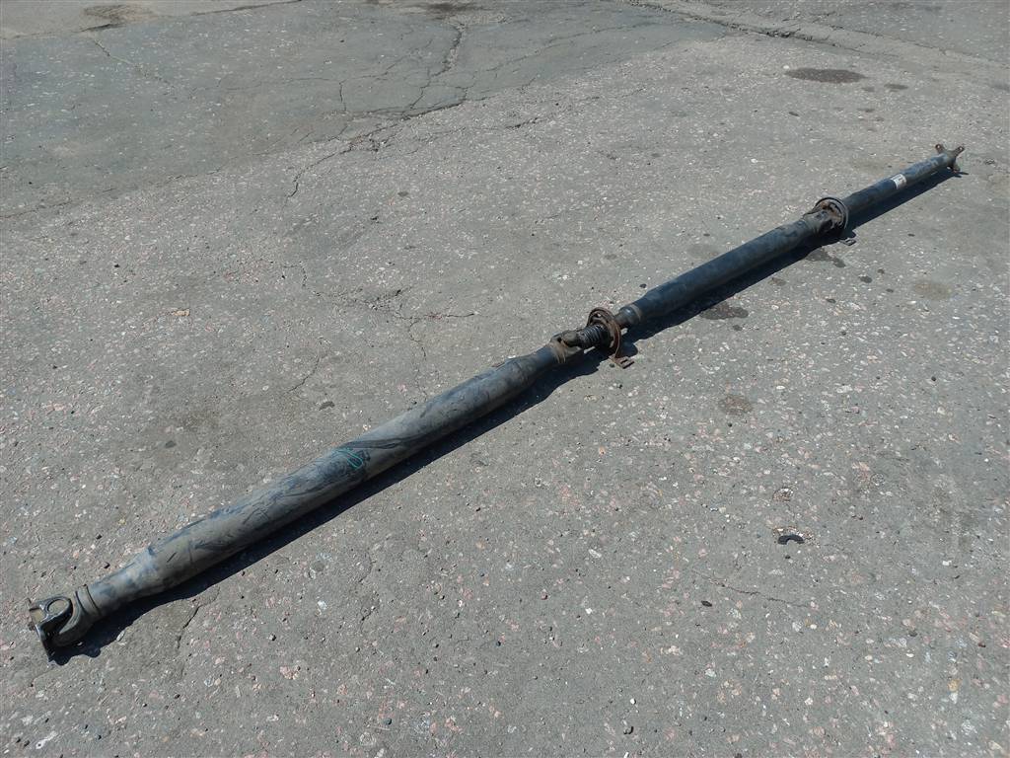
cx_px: 505
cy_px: 379
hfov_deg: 69.4
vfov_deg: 54.9
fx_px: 729
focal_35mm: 25
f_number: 1.8
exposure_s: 1/699
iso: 25
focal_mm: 4.6
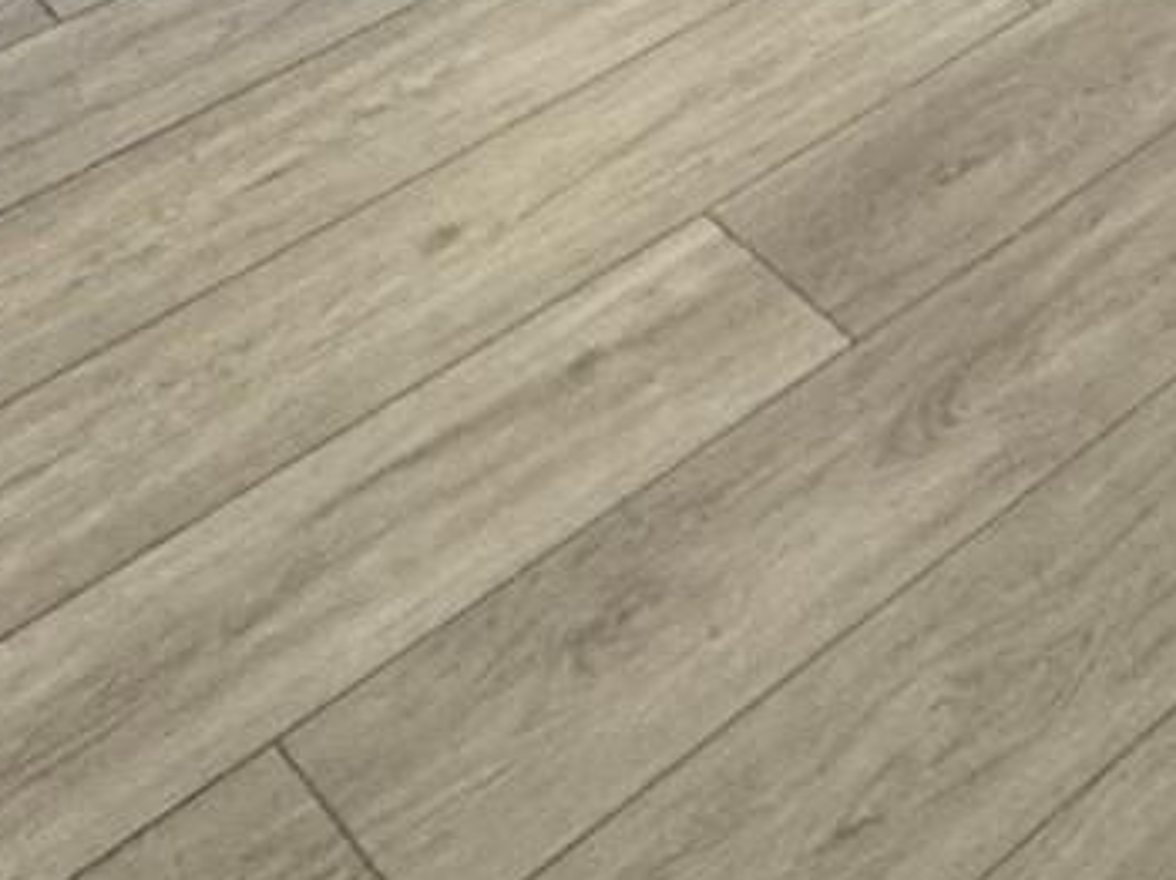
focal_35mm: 82
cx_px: 1509
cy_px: -1176
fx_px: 2784
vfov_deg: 13.6
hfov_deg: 21.6
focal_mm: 2.22
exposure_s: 1/120
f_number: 2.2
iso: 250
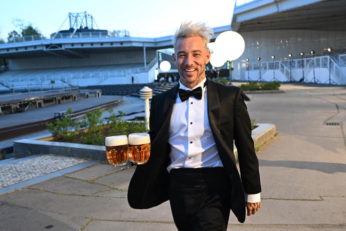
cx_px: 173
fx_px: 346
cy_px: 116
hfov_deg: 53.1
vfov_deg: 36.9
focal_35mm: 36
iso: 5000
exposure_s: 1/400
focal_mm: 24
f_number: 3.5
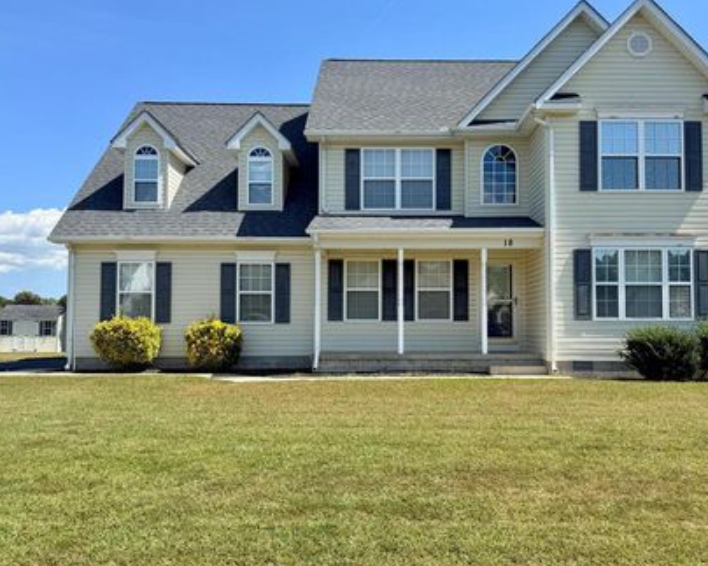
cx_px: 393
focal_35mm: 29
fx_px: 608
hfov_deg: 60.3
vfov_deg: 49.9
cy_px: 295
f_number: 1.78
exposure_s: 1/3953
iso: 80
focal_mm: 6.76
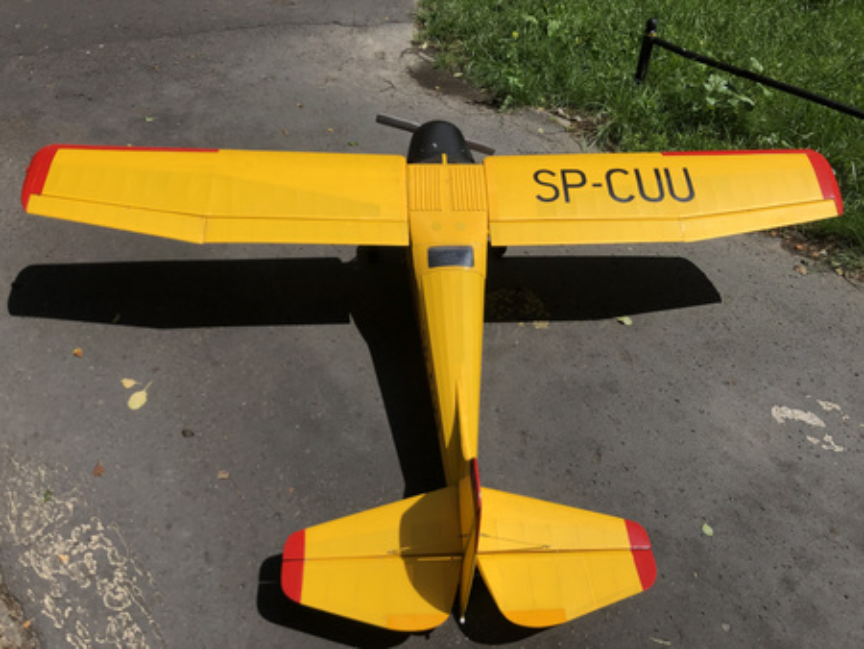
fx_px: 699
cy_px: 324
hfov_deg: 63.4
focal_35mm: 28
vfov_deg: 49.8
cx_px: 432
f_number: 1.8
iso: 20
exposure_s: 1/3436
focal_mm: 3.99
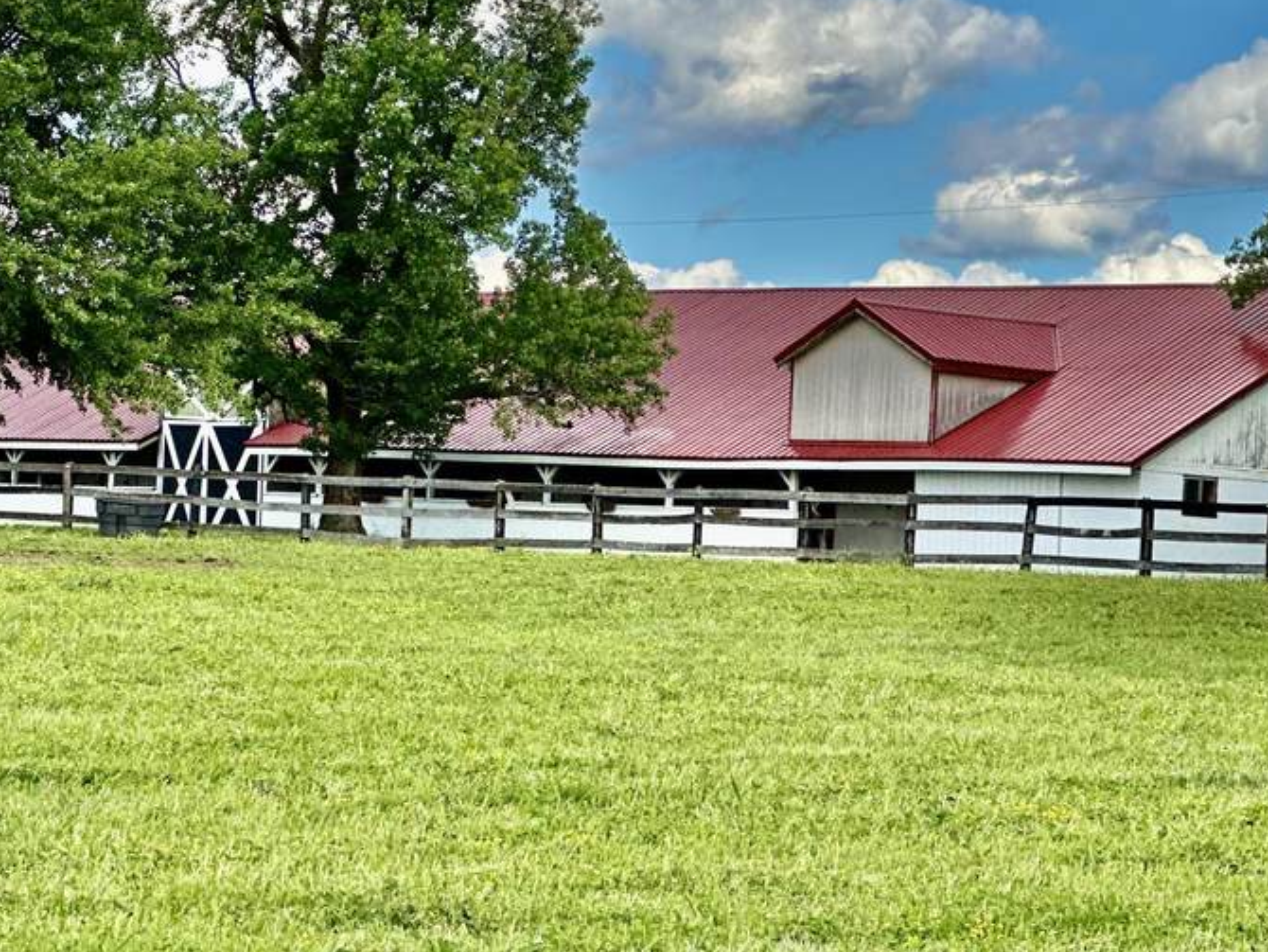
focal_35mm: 147
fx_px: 5387
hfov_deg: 13.4
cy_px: 167
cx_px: 657
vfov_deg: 10.1
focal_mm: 9
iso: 32
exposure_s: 1/911
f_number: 2.8
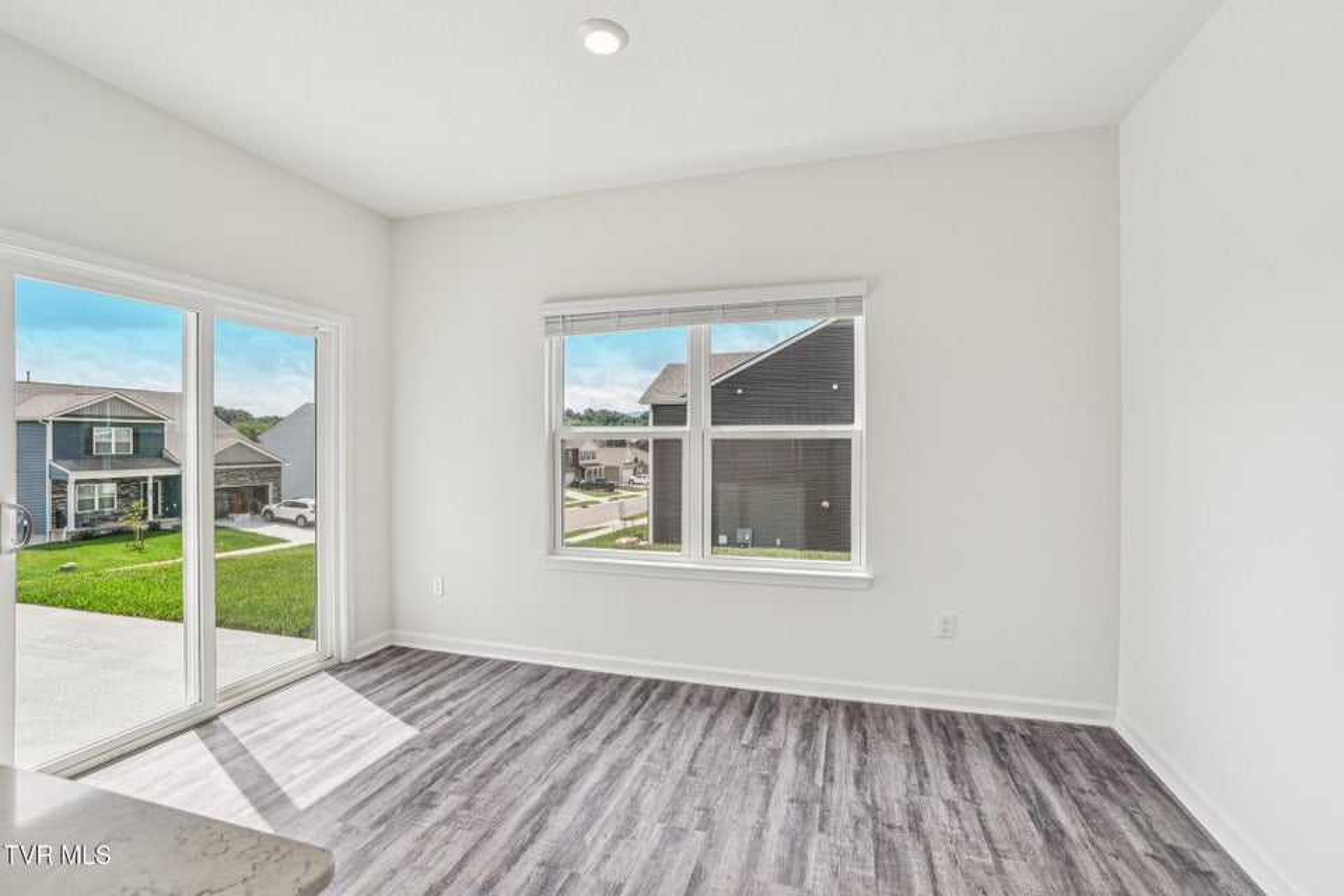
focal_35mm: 15
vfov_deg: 77.3
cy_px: 448
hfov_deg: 100.4
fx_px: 560
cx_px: 672
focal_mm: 15
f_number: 11
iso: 100
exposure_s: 1/80
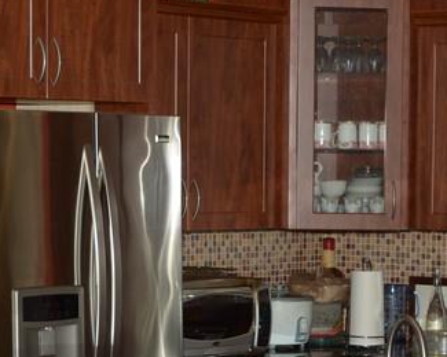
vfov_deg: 9.6
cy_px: 333
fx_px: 2117
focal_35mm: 160
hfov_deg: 12.0
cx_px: 368
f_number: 5.6
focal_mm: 34
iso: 125
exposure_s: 1/60
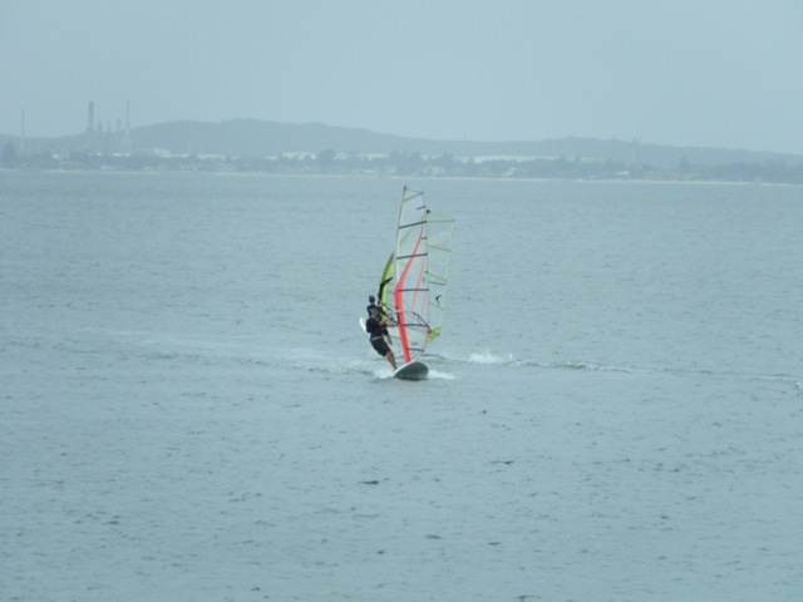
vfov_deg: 3.9
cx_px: 402
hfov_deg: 5.2
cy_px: 301
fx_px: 8885
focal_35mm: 383
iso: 200
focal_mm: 68.55
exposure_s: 1/250
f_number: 4.1
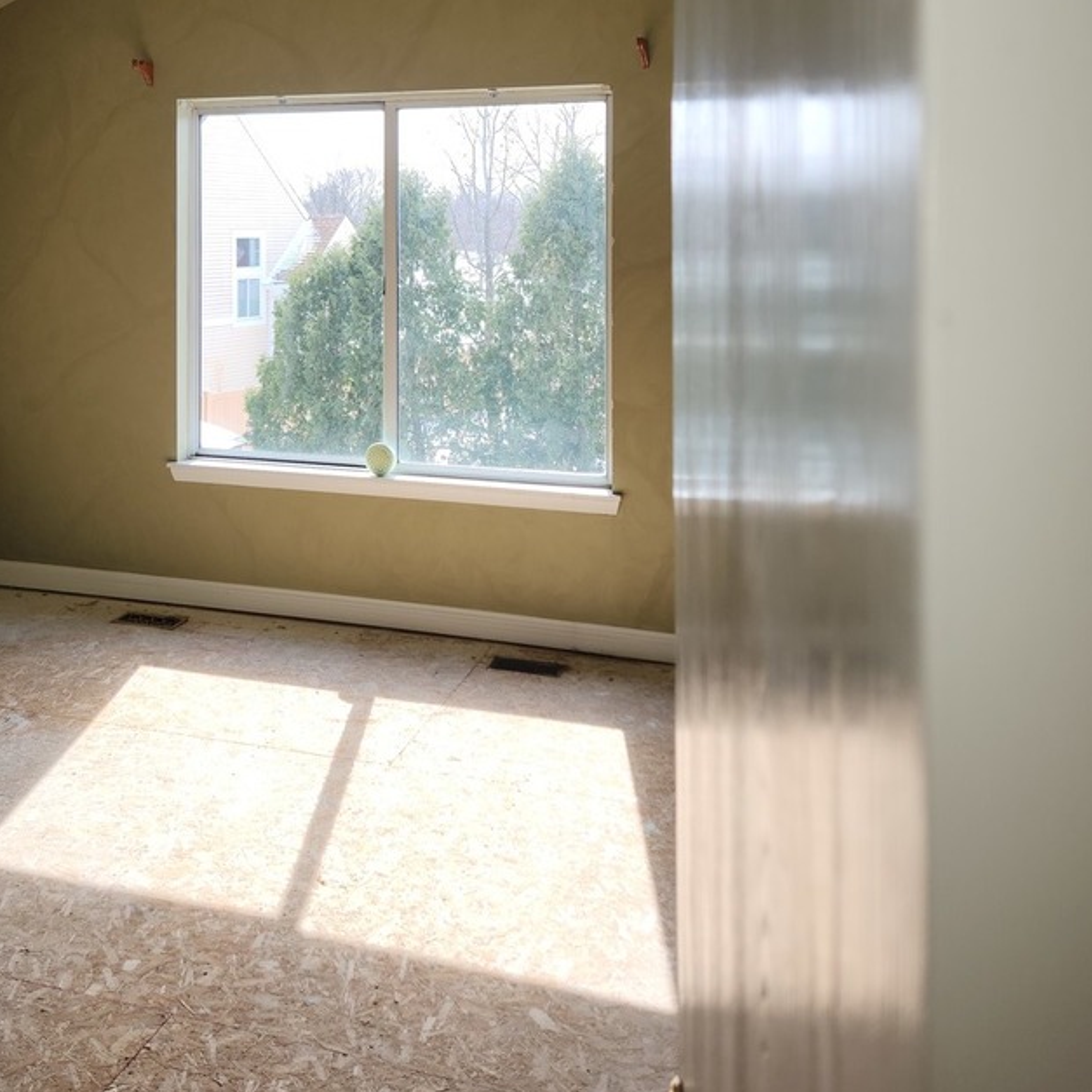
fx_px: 1249
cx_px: 444
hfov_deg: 47.0
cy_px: 258
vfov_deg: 45.4
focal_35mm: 35
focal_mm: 5.4
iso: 20
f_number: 1.8
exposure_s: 1/292
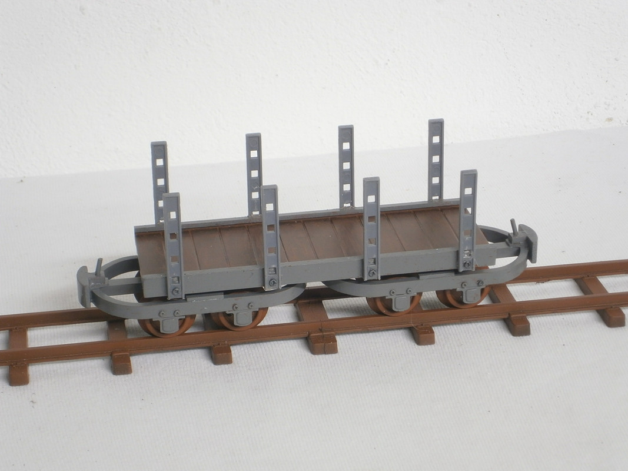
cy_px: 236
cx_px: 314
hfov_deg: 22.5
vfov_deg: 17.0
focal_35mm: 87
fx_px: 1578
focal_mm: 15.4
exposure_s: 1/4
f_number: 4.9
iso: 125
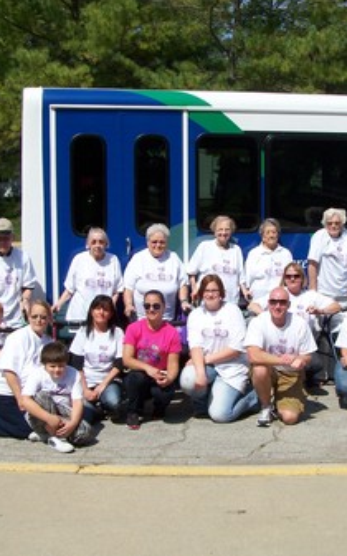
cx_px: 233
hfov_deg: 23.9
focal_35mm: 54
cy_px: 278
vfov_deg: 37.5
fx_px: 817
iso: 80
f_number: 4
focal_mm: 6.3
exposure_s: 1/800
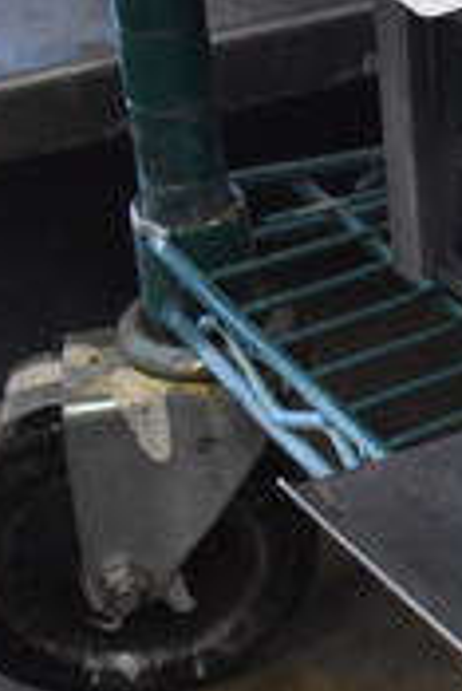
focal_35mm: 94
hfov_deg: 12.0
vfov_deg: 21.7
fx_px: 1806
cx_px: 1086
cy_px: 328
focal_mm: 18
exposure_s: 1/125
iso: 2500
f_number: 3.5
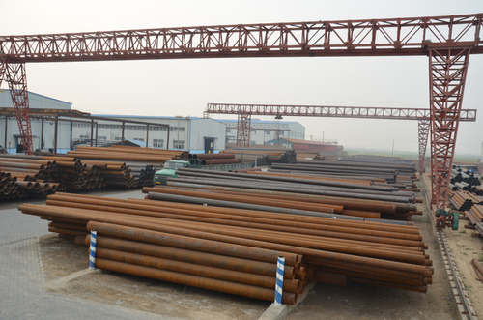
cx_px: 242
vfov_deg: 39.8
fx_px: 442
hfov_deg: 57.3
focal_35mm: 33
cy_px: 160
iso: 200
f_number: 7.1
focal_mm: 22
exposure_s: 1/200
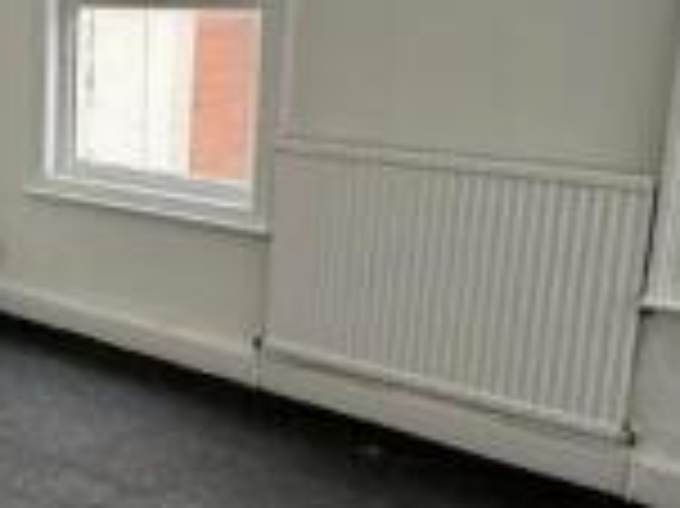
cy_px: 227
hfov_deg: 33.3
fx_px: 1060
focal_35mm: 54
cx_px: 38
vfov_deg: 27.0
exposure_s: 1/121
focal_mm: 2.22
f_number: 2.2
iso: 250
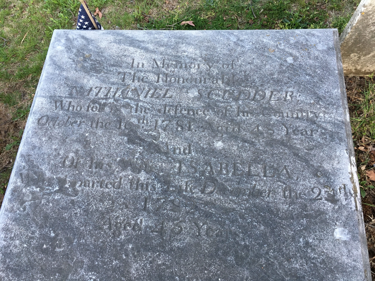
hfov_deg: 61.7
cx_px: 188
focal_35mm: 29
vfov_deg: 48.2
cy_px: 140
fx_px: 314
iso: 32
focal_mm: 4.15
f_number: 2.2
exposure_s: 1/30
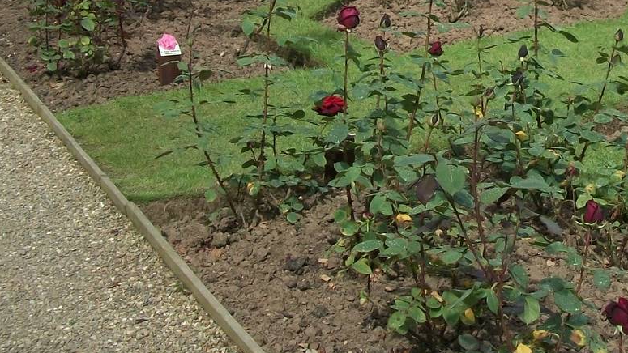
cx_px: 555
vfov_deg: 16.1
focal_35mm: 72
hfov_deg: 28.3
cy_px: -66
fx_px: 1199
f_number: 5.5
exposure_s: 1/320
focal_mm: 5.7
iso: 80
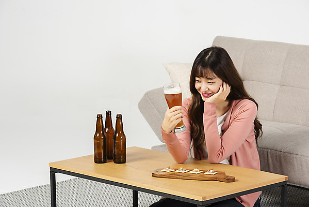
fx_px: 1245
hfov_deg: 14.1
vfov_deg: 9.5
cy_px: 104
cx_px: 154
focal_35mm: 145
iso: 100
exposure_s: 1/125
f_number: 11
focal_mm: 145
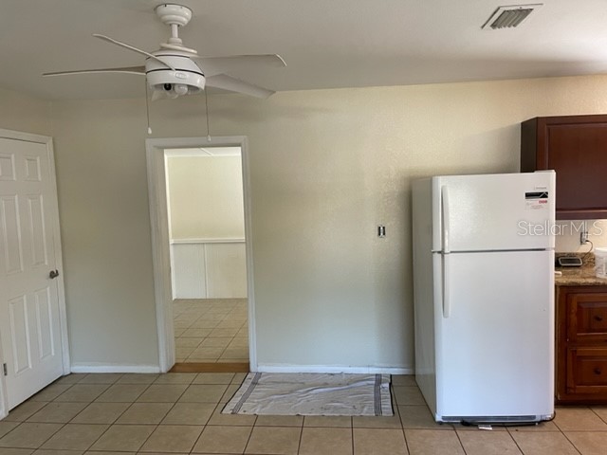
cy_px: 228
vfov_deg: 53.1
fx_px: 456
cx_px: 304
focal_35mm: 26
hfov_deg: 67.3
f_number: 1.6
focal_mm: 4.2
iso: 125
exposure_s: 1/82
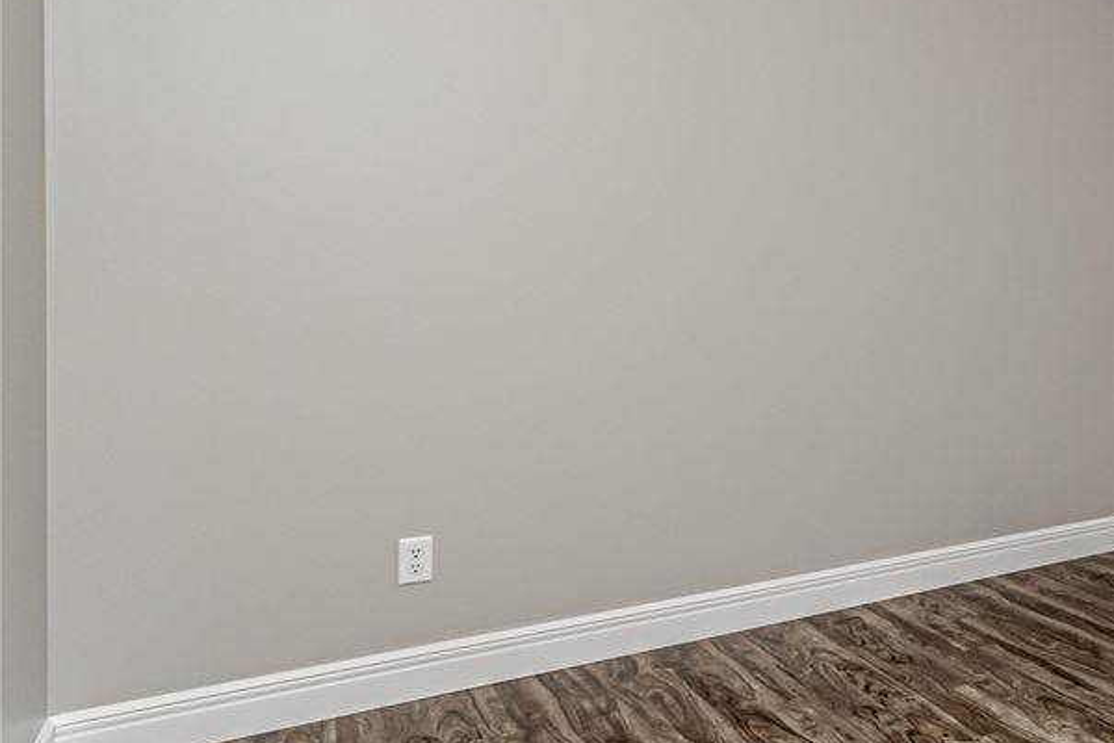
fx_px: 990
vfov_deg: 40.7
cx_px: 1186
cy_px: 261
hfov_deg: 46.0
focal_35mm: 32
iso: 1250
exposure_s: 1/60
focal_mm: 10
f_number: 10
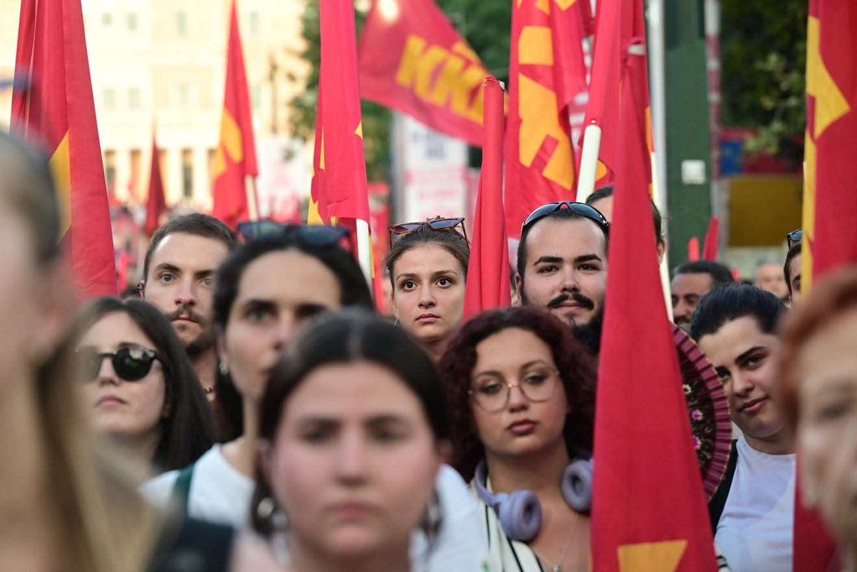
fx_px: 2452
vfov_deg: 13.3
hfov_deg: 19.8
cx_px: 428
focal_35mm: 103
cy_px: 286
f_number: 4.5
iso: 500
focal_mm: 103
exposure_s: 1/320
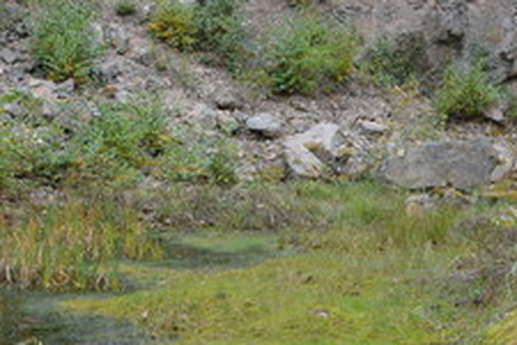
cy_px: 74
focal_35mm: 72
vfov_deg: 18.8
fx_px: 1034
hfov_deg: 28.0
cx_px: 310
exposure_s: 1/100
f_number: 5
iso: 400
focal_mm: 18
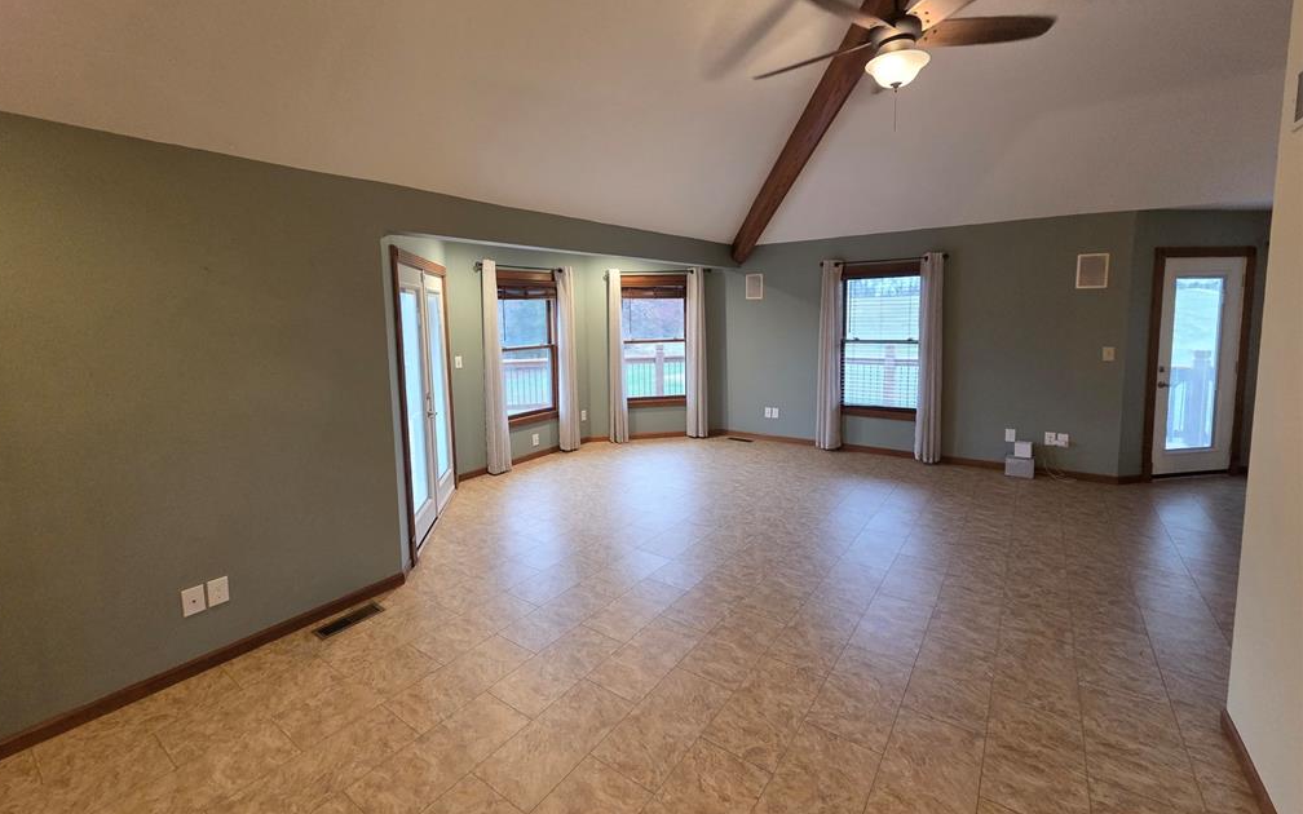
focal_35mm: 14
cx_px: 642
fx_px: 497
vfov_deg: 78.4
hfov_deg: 105.3
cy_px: 370
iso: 500
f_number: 2.2
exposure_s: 1/60
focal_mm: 2.2
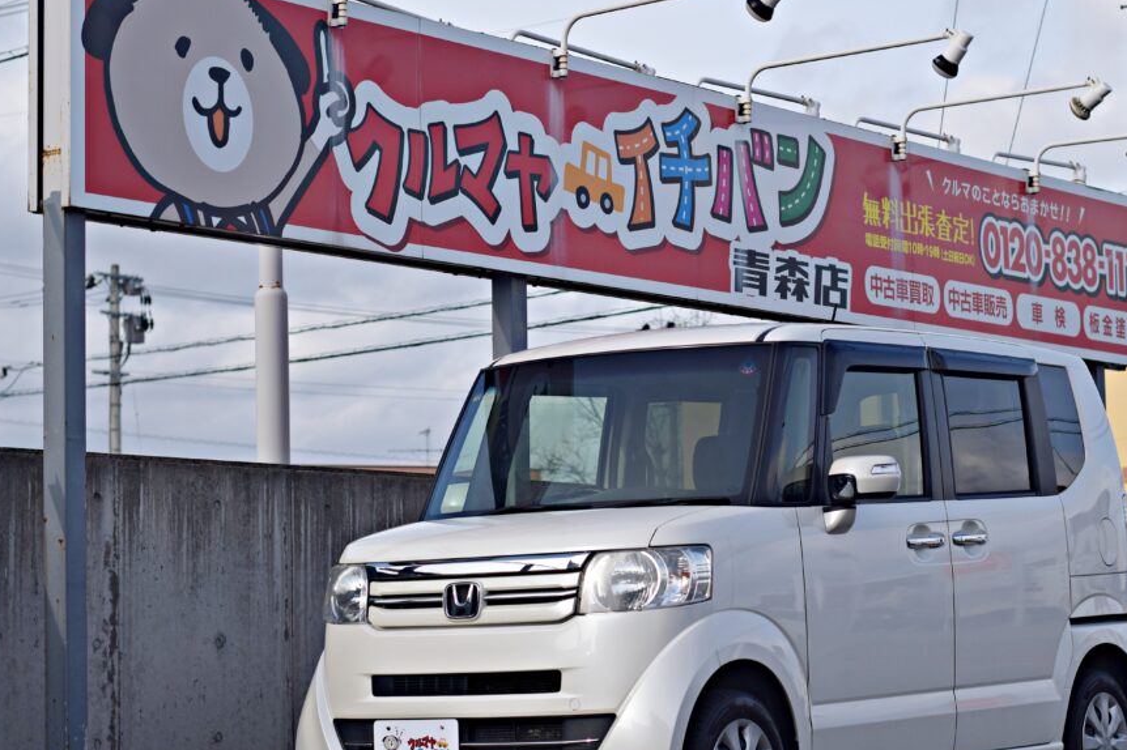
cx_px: 672
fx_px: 2941
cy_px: 436
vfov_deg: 14.5
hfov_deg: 21.7
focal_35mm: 94
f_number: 2.8
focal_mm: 50
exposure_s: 1/3200
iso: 200
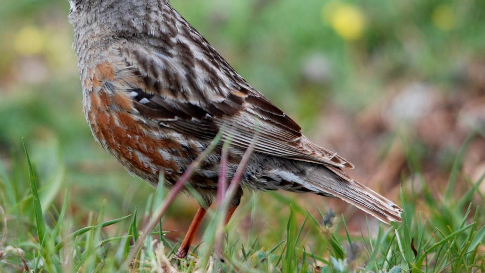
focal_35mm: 1067
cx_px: 179
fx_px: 13718
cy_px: 80
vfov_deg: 1.1
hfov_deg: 2.0
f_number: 6.3
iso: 400
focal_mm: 500
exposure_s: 1/320
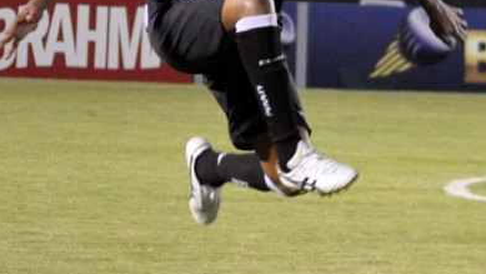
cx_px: 477
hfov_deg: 6.5
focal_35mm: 329
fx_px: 4241
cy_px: 114
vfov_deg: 3.7
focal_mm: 102
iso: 3200
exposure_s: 1/320
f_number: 4.5
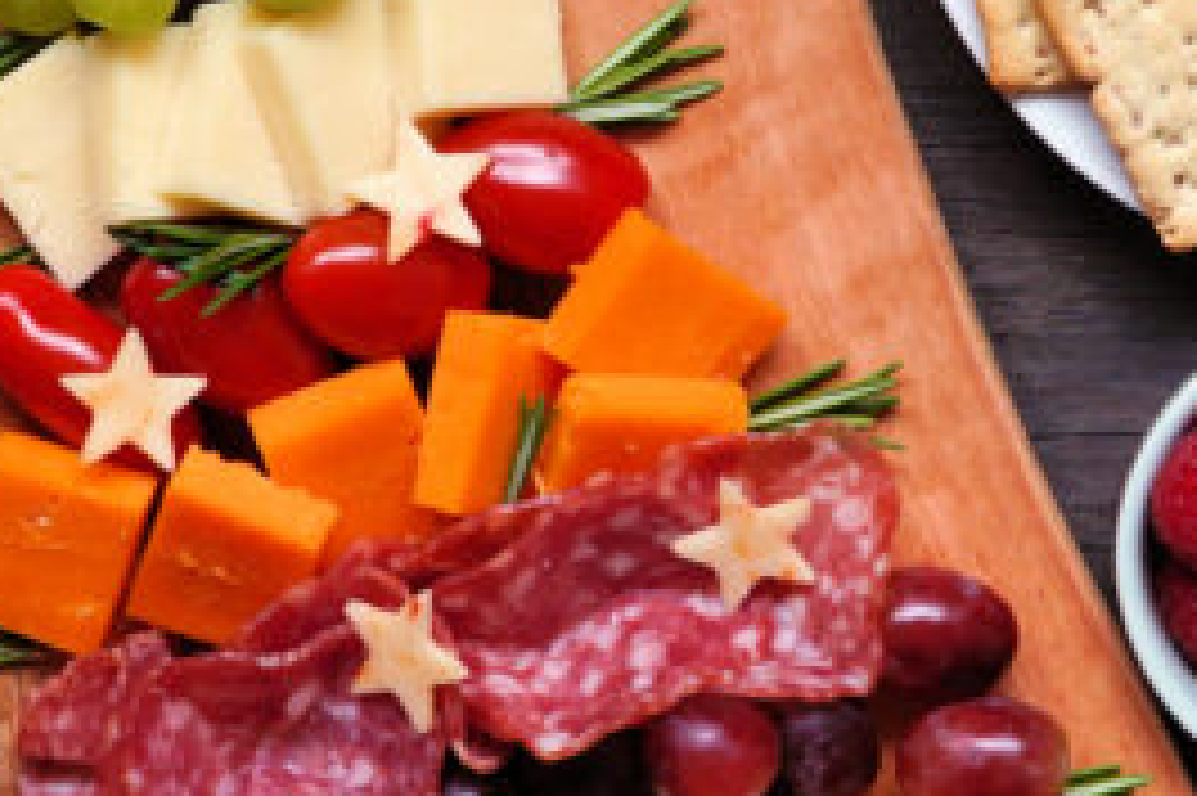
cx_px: 554
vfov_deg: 8.2
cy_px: 283
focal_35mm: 167
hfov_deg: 12.3
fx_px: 5549
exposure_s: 4
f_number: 13
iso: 100
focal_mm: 26
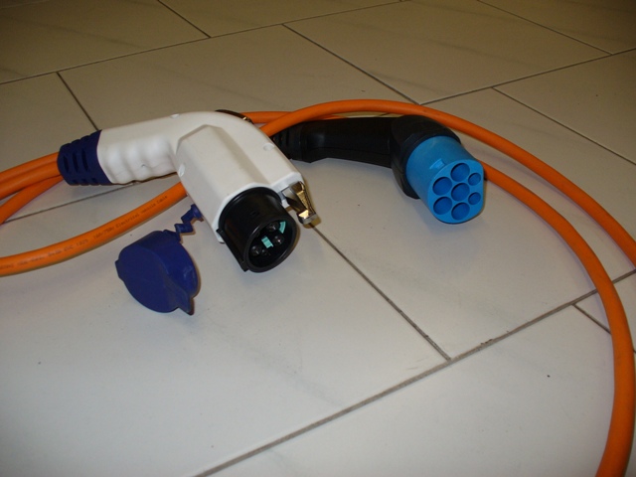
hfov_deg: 50.1
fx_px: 680
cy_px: 238
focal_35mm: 37
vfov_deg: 38.7
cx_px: 318
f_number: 2.8
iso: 100
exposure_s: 1/60
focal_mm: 6.1
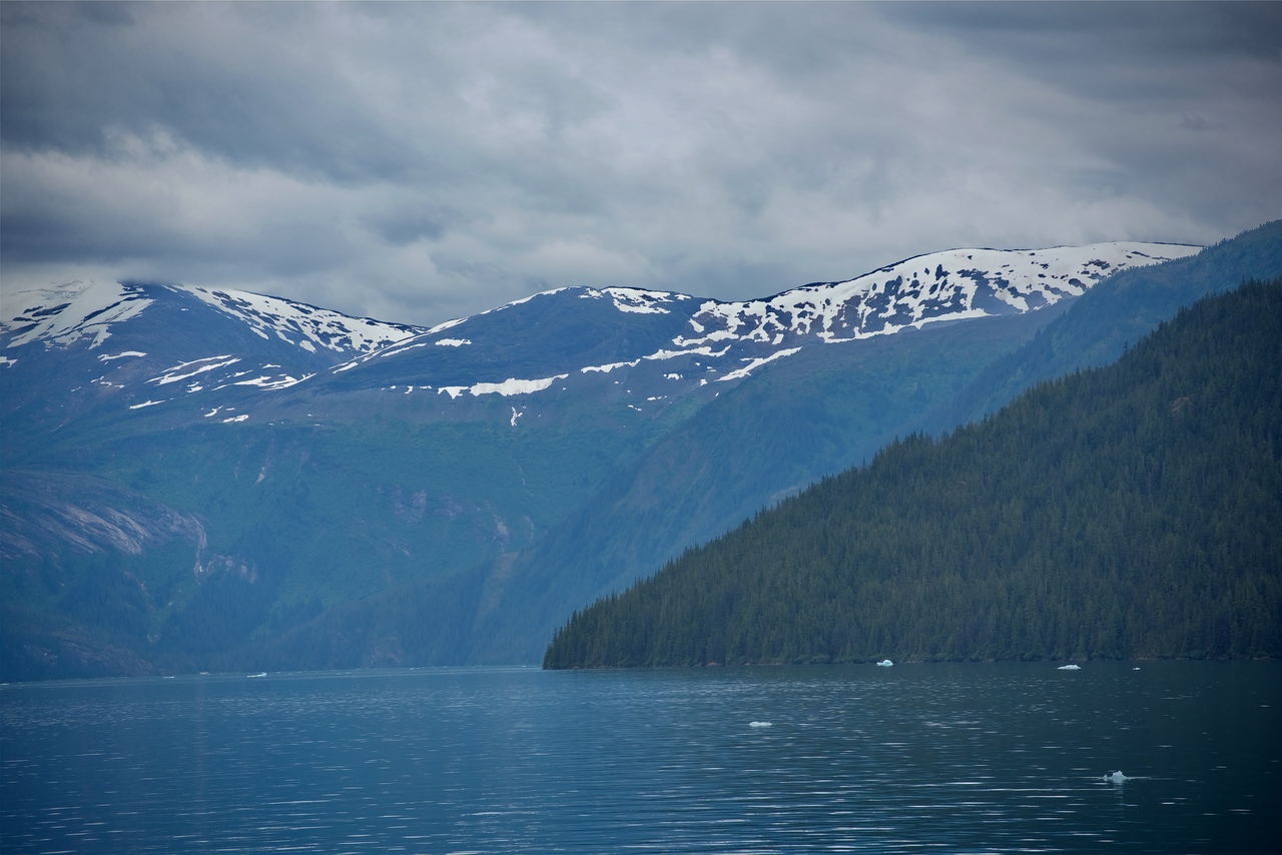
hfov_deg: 12.1
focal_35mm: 170
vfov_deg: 8.1
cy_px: 428
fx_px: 6055
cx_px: 641
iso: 100
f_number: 6.3
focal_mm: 170
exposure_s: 1/400
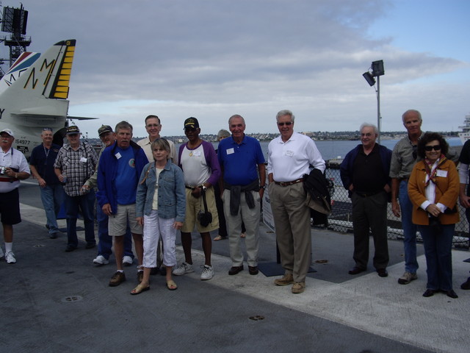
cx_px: 235
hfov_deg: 49.0
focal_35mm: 38
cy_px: 176
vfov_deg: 37.7
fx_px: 516
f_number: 5.6
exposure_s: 1/160
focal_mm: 7.9
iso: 50
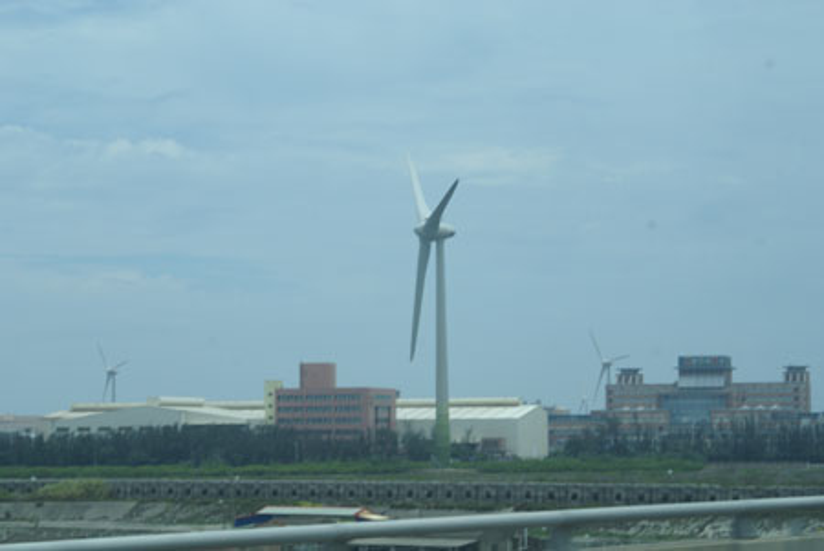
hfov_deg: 19.4
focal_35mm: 105
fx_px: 2406
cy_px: 276
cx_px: 412
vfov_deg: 13.1
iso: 100
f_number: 13
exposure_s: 1/160
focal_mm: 70
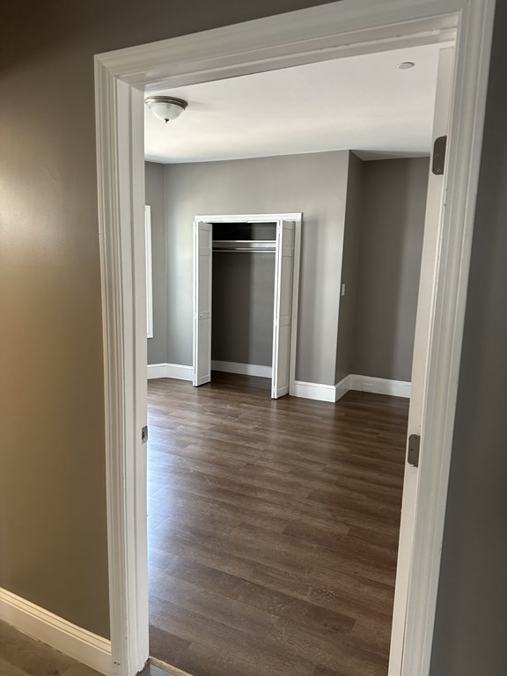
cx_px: 254
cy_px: 338
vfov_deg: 71.6
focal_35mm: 24
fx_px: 469
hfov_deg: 56.8
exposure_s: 1/60
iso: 320
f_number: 1.78
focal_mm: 6.86
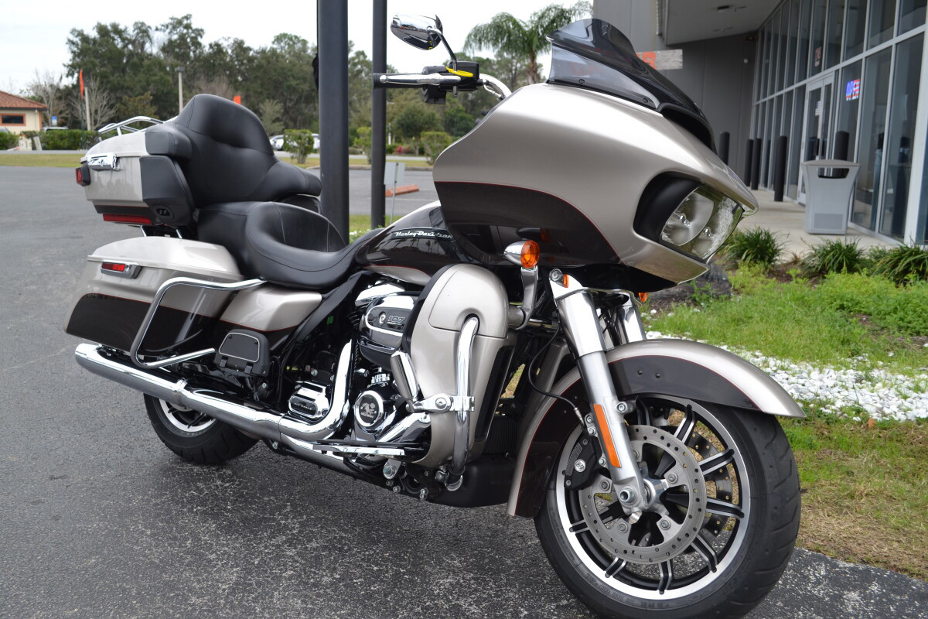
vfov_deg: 40.0
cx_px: 464
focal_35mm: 33
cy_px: 310
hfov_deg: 57.2
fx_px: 851
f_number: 6.3
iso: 100
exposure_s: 1/160
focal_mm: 22
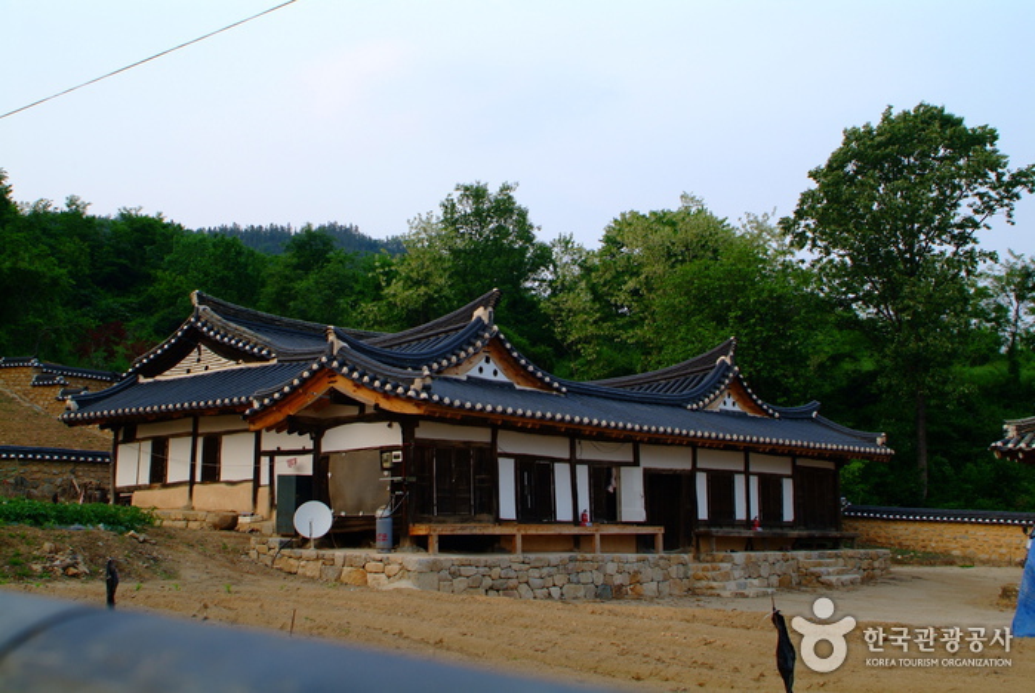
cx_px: 518
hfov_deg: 41.9
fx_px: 1353
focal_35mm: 47
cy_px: 346
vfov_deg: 28.7
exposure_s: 1/125
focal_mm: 31
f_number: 5.6
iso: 200
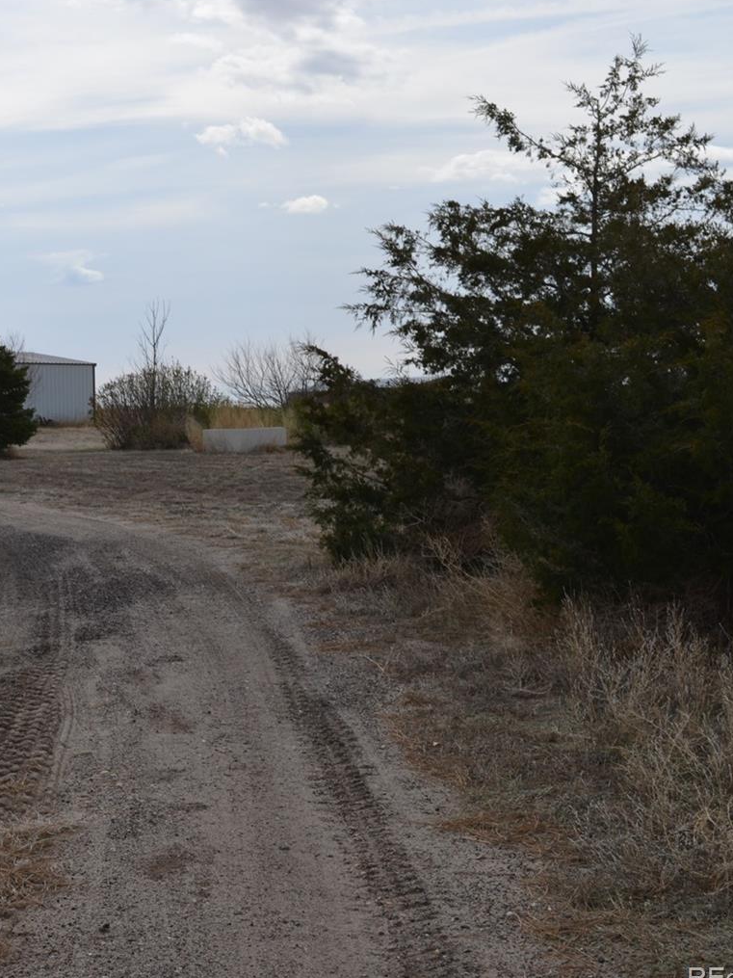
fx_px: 1666
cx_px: 73
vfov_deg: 32.7
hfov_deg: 24.1
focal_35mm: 59
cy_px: 488
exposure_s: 1/200
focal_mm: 26
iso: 100
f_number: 10
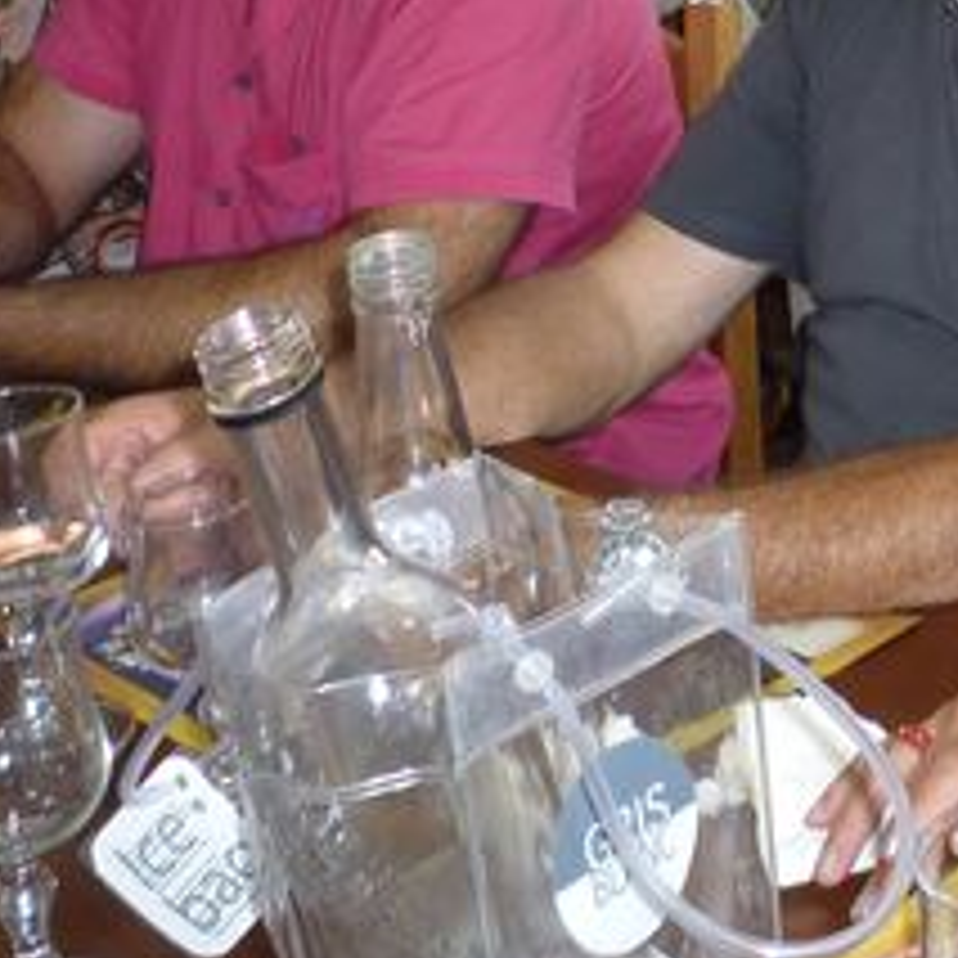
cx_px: 971
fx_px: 2599
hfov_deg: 20.2
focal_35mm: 83
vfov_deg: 19.2
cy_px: -315
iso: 100
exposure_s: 1/30
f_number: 2.8
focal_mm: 4.4
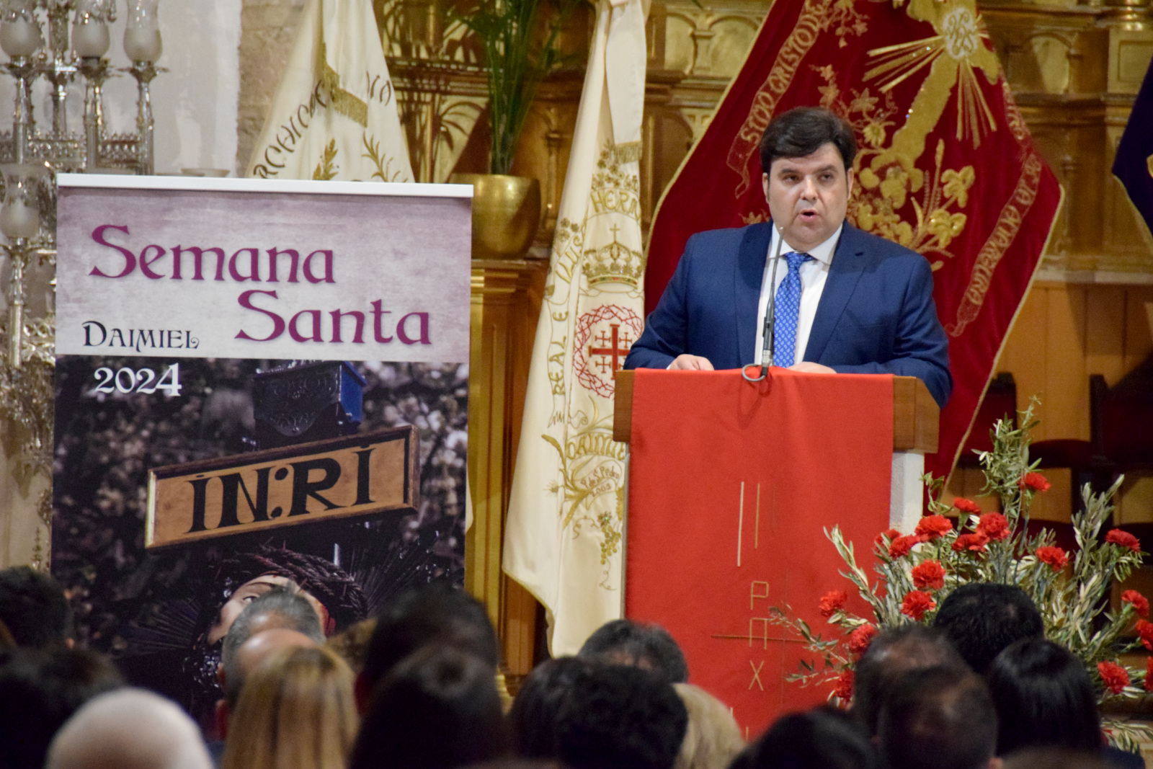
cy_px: 384
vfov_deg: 4.6
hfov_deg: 6.9
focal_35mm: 300
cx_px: 576
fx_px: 9609
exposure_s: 1/80
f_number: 5.6
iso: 6400
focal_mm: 200
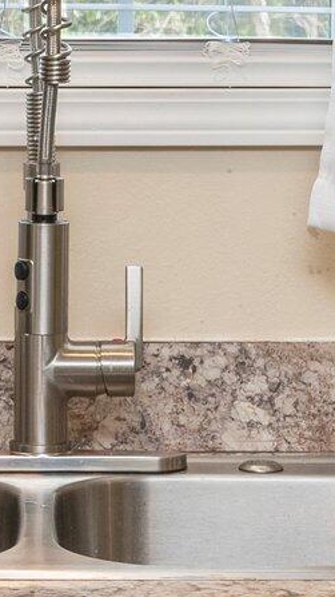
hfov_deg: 8.4
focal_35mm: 144
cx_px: 7
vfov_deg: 14.7
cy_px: 3
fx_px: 2277
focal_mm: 30
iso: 500
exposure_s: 1/30
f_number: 9
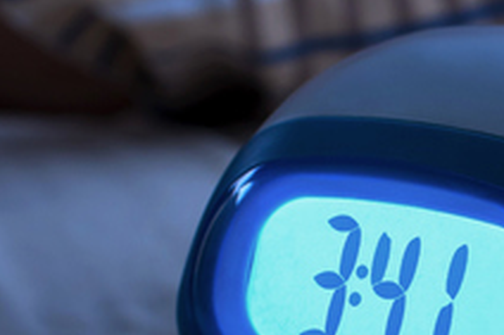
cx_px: 1
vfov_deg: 6.6
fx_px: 2896
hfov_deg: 9.9
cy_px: -116
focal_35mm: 207
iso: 100
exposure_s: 1/2.5
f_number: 2.8
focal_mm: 35
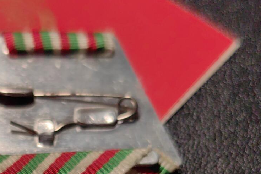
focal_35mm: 84
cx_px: 56
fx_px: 609
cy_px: 237
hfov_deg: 23.9
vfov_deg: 15.4
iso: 50
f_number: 1.4
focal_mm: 5.75
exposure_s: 1/420
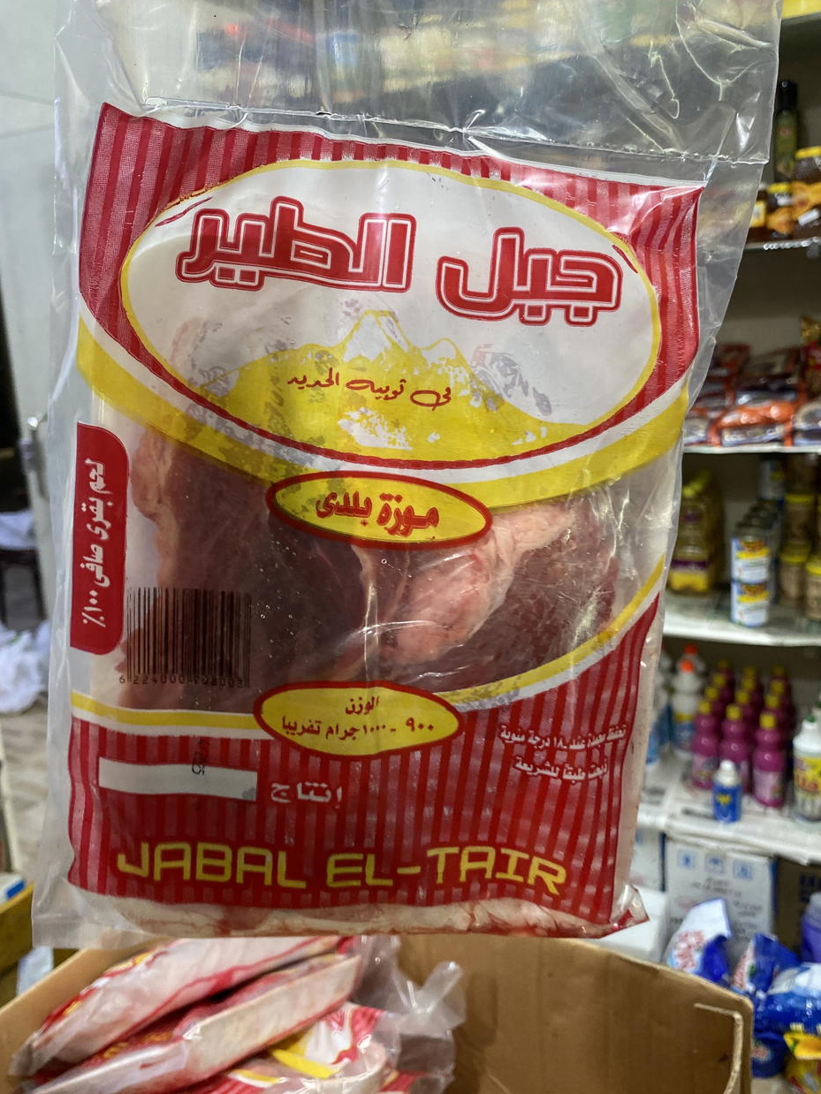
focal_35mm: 28
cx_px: 406
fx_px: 885
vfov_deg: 63.4
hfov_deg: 49.8
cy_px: 521
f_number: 1.8
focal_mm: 4.25
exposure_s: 1/50
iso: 200
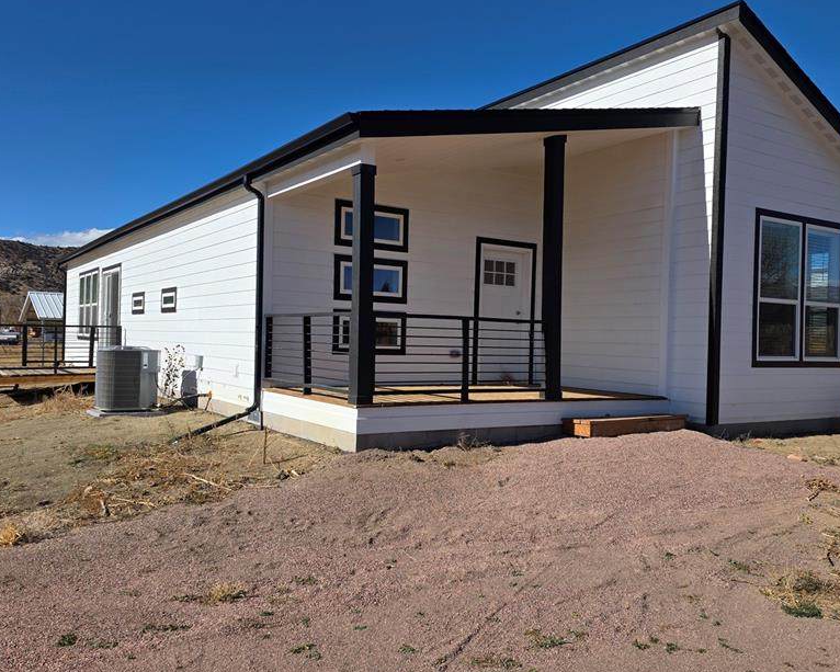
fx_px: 746
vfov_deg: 48.5
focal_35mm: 30
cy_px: 332
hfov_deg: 58.8
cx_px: 431
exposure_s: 1/7944
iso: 80
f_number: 1.7
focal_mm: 6.3
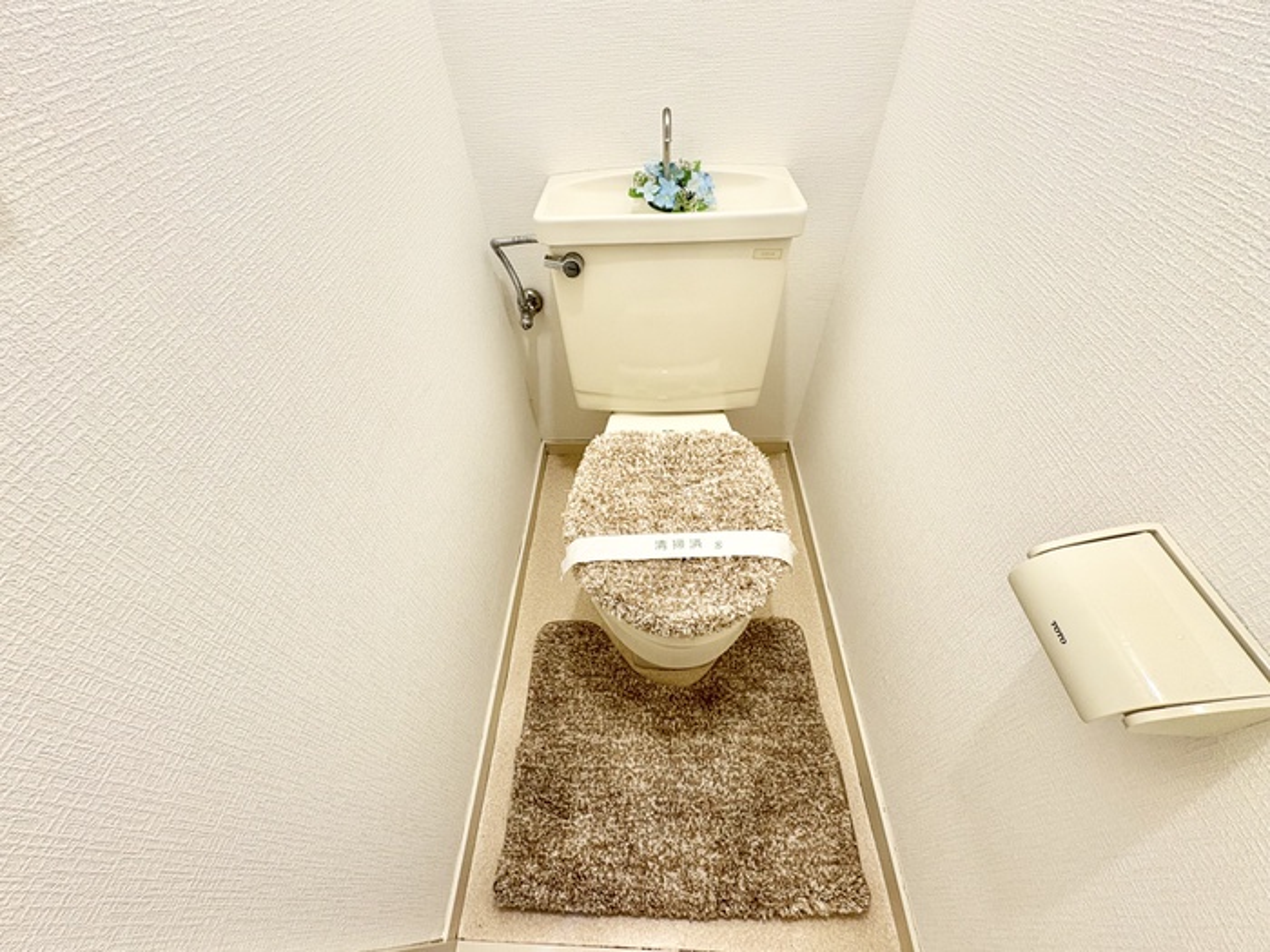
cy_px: 476
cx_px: 635
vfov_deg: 85.7
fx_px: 514
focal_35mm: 14
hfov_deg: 102.1
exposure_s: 1/60
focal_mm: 2.22
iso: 125
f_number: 2.2
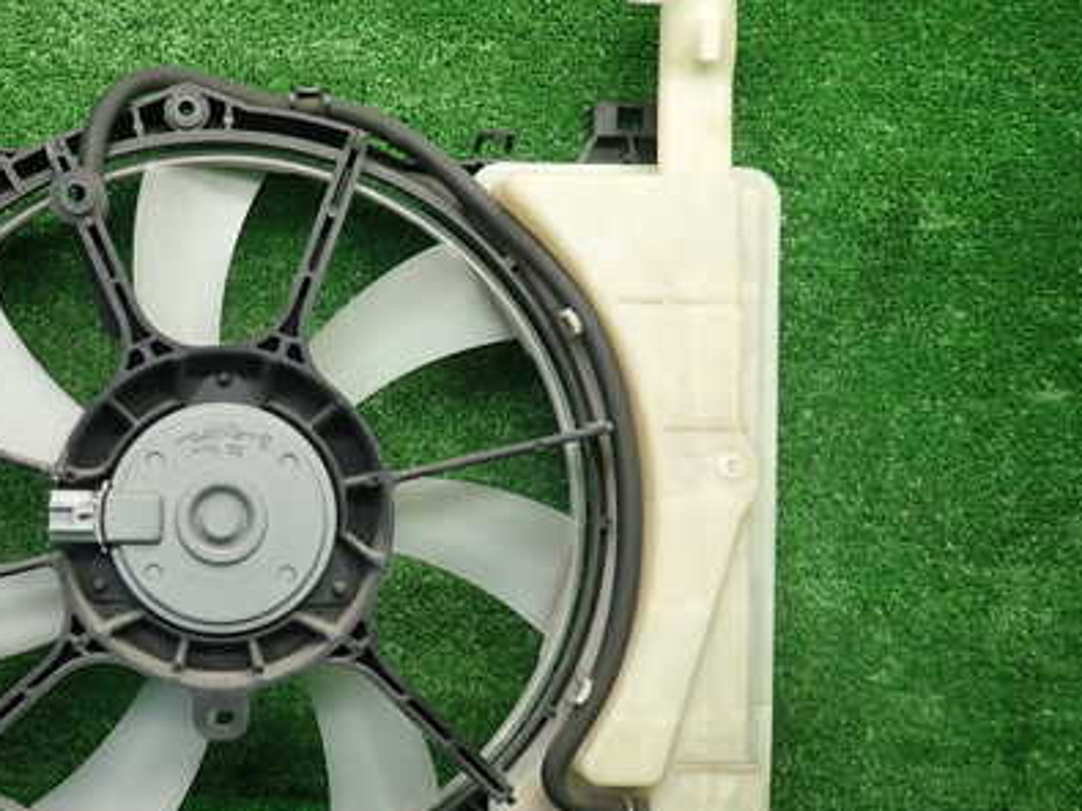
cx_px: 279
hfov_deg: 47.3
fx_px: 1187
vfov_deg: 37.6
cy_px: 460
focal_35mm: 38
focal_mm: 4.5
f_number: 2
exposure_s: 1/50
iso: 200
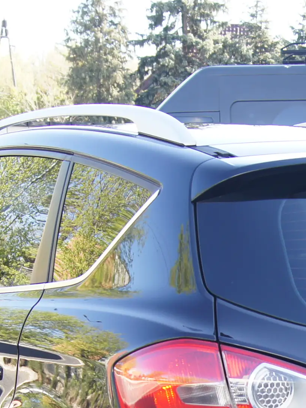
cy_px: 460
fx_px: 1202
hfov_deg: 14.2
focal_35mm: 102
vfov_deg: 18.5
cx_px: 333
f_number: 4.5
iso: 100
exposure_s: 1/60
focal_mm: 20
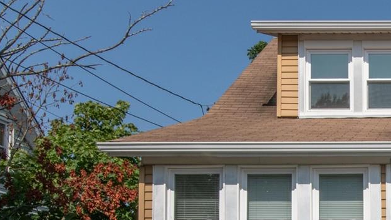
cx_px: 442
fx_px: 570
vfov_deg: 20.4
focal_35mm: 55
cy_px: 264
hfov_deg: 32.7
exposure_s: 1/320
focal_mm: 16
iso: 400
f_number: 22
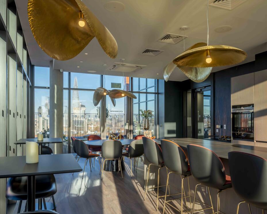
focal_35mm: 27
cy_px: 111
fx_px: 213
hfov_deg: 64.0
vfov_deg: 53.2
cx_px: 143
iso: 125
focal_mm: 32
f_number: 16
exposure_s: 1/100
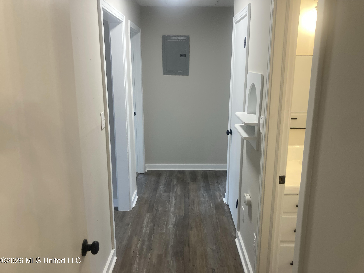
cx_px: 182
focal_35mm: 28
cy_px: 136
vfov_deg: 49.7
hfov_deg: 63.4
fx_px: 294
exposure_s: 1/60
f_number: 1.8
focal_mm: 3.99
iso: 125
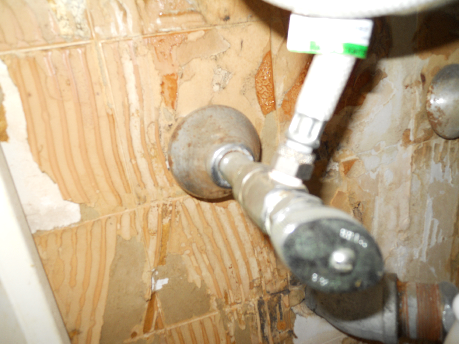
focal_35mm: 28
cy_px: 172
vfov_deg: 49.7
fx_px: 371
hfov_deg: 63.4
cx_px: 230
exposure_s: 1/25
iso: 80
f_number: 2.7
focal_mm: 5
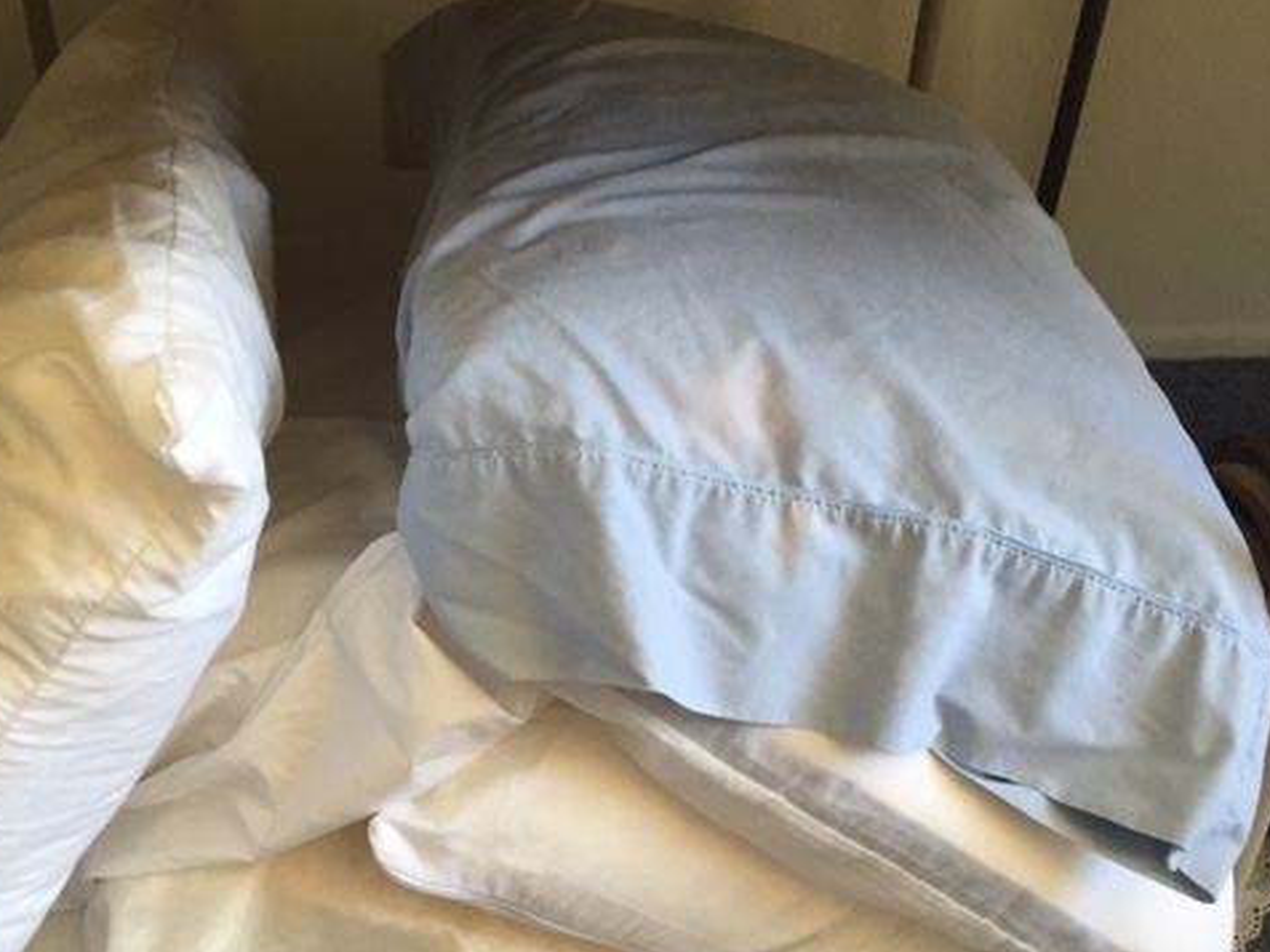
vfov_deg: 36.6
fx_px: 1431
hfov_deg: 47.6
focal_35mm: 39
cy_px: 592
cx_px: 515
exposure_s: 1/30
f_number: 2.2
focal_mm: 4.15
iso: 40
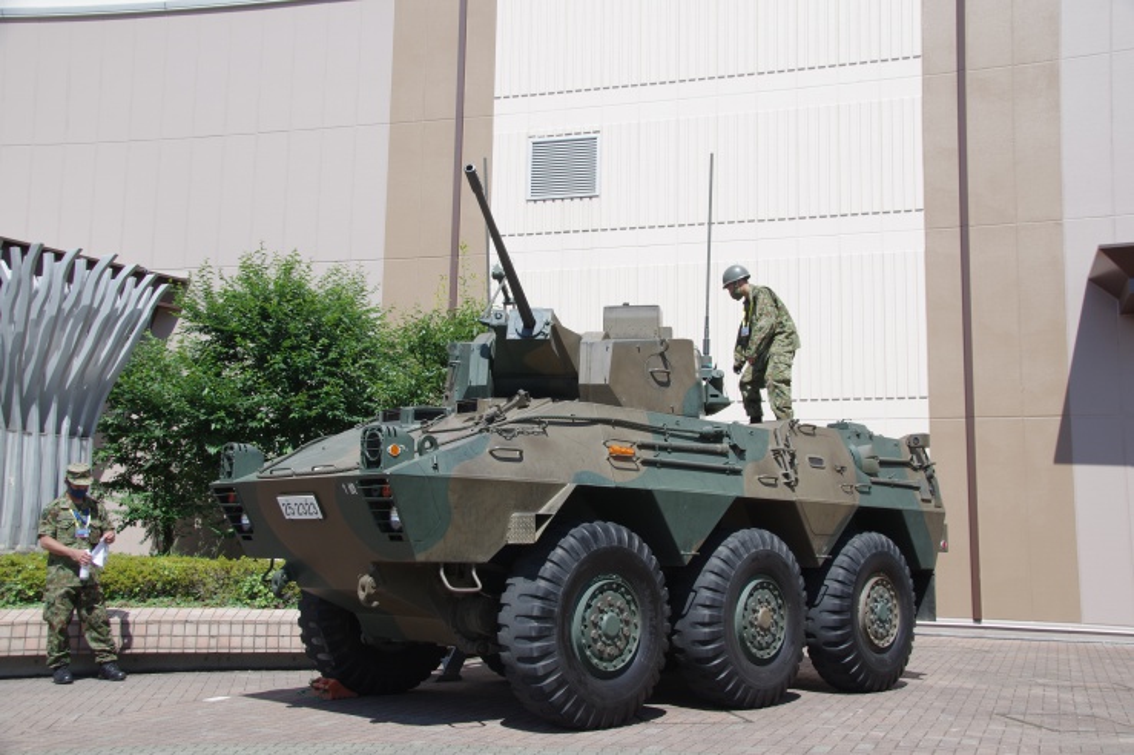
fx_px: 1228
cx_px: 567
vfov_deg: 34.2
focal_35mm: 39
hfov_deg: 49.6
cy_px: 378
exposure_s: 1/200
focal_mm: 26
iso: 200
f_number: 10
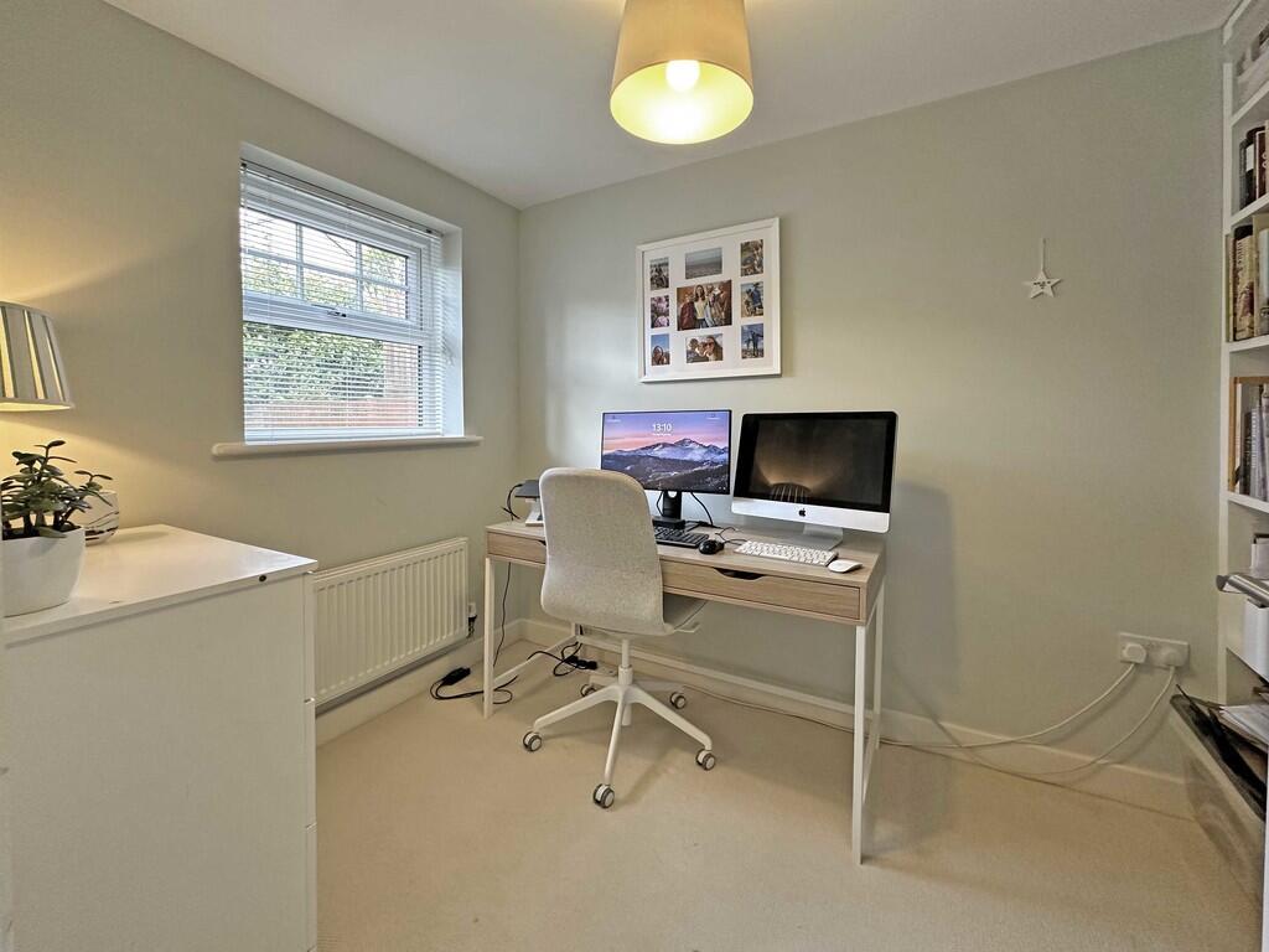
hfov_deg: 102.1
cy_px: 476
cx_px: 634
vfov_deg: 85.7
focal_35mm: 14
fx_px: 513
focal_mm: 2.22
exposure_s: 1/100
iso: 250
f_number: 2.2
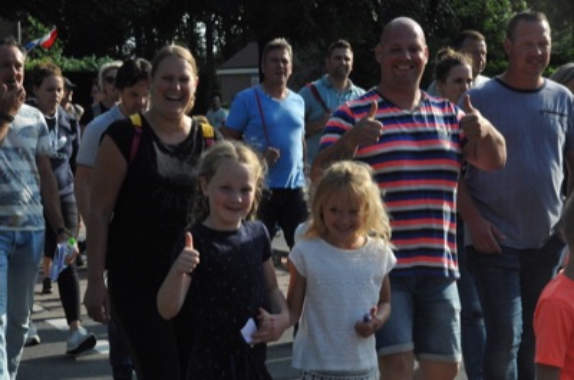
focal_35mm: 99
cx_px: 287
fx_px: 1575
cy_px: 190
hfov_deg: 20.7
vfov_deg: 13.8
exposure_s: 1/1000
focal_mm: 66
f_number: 16
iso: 2000
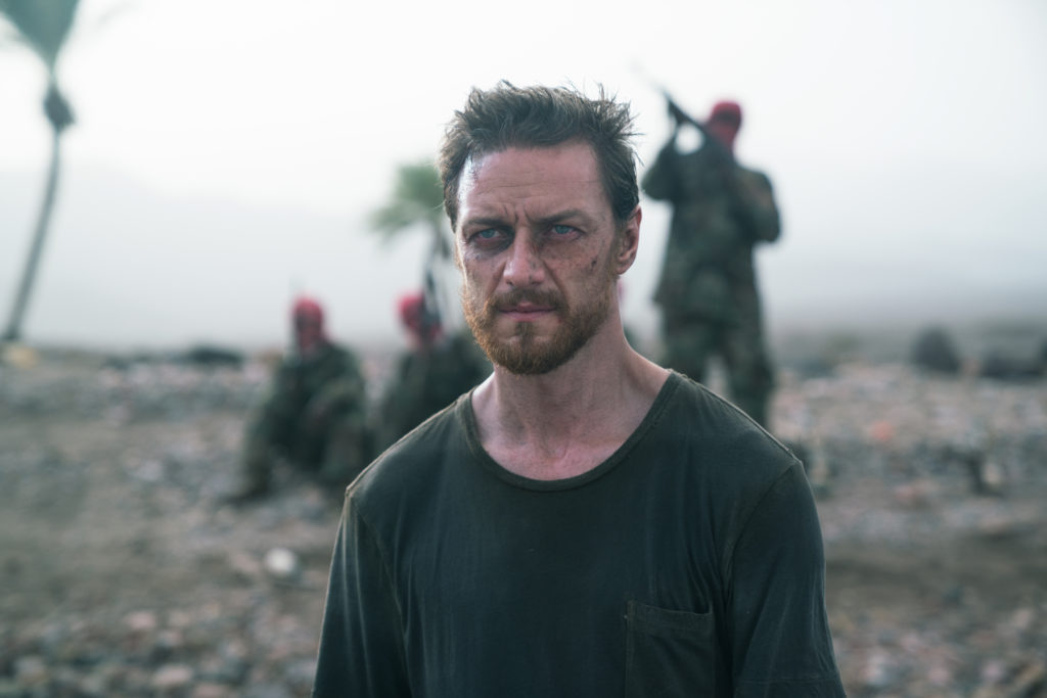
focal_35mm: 70
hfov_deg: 28.8
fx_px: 2036
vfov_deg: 19.5
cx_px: 524
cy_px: 349
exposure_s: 1/80
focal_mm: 70
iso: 400
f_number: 3.2
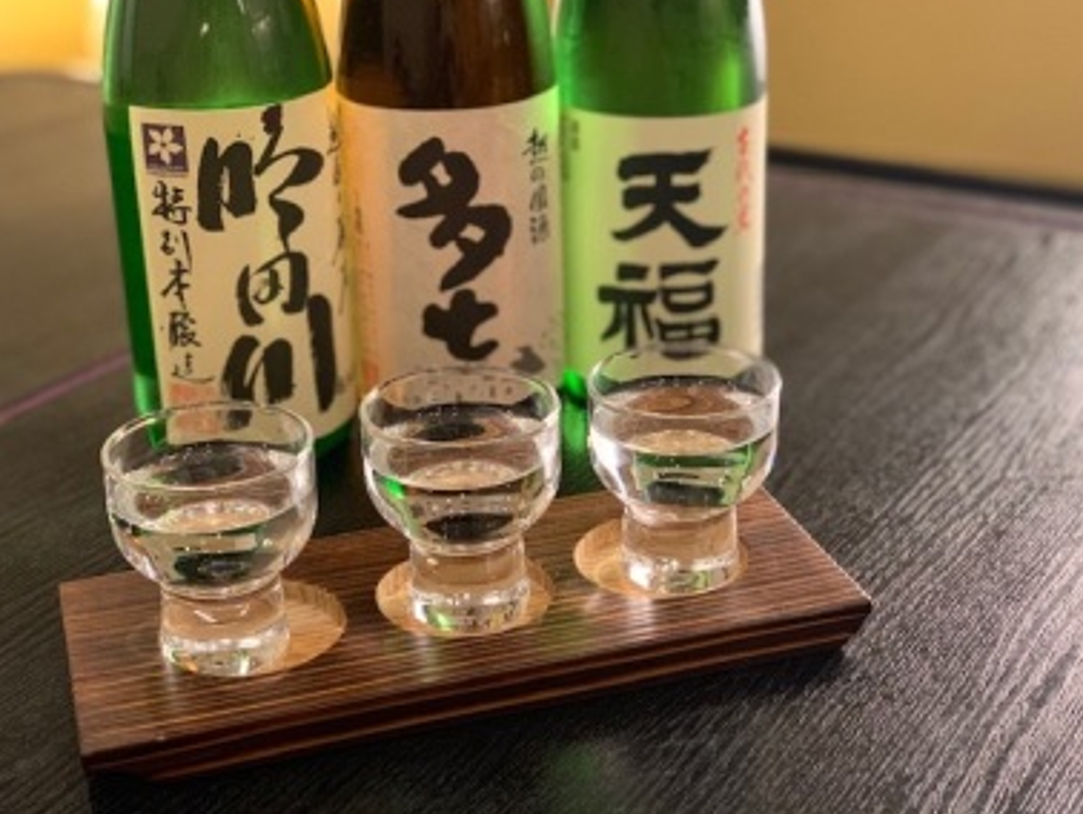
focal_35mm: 55
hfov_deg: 34.9
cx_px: 542
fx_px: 1722
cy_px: 390
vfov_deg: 26.6
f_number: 2.4
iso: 320
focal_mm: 6
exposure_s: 1/33
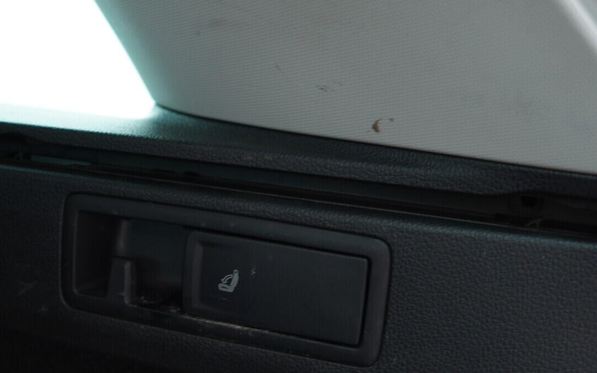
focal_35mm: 49
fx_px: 797
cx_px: 216
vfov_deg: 26.2
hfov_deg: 40.7
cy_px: 253
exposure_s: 1/40
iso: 320
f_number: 2.8
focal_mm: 24
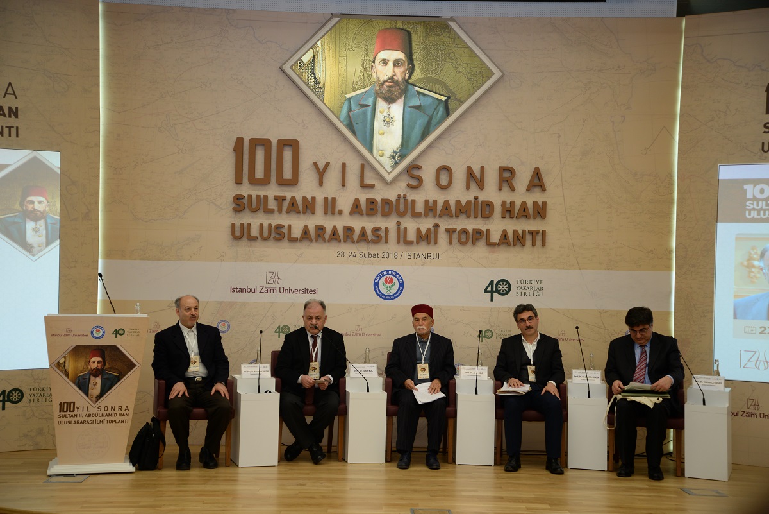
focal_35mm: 58
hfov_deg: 34.5
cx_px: 384
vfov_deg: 23.4
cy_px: 257
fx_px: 1239
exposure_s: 1/60
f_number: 4.5
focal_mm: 58
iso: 640
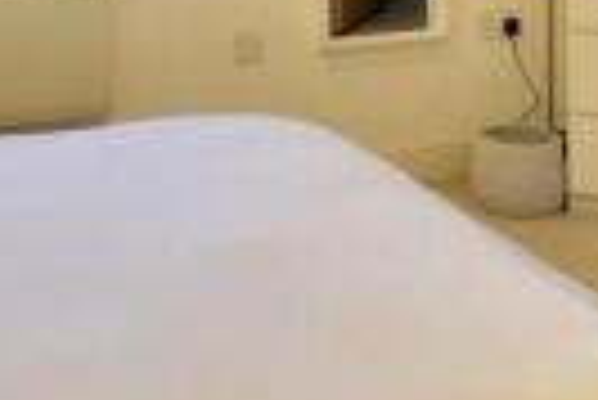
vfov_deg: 16.5
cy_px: -236
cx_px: 306
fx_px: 1231
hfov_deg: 27.3
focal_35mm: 74
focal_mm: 10
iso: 100
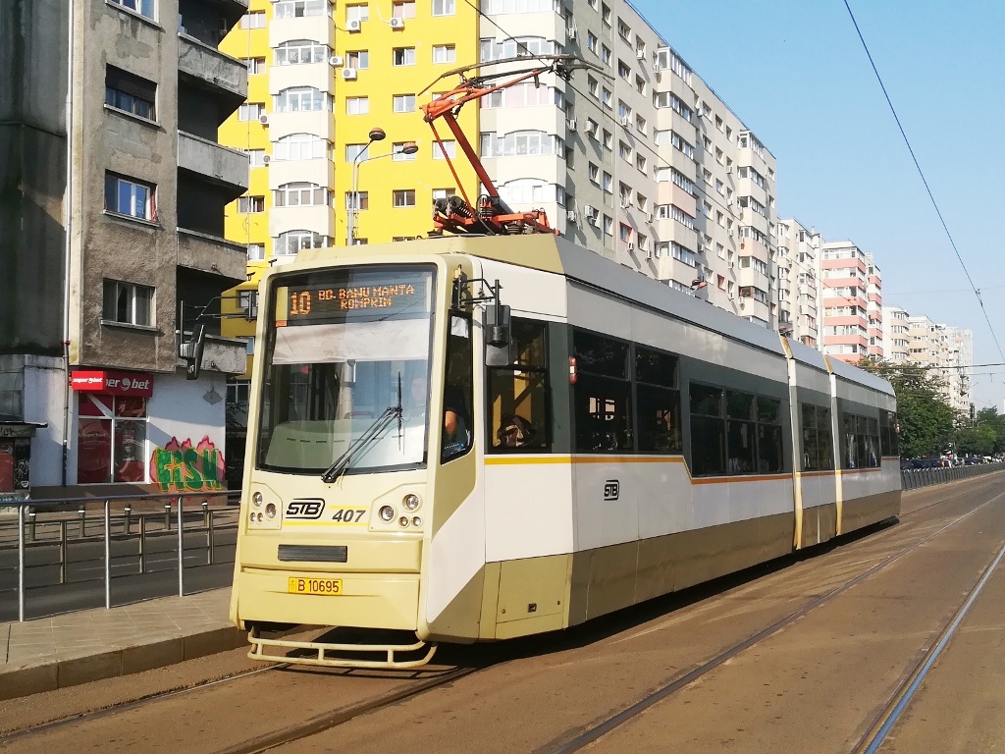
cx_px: 502
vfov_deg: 36.0
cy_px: 377
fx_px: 1161
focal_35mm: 40
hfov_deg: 46.8
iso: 50
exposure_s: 1/1149
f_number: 2.2
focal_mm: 3.83
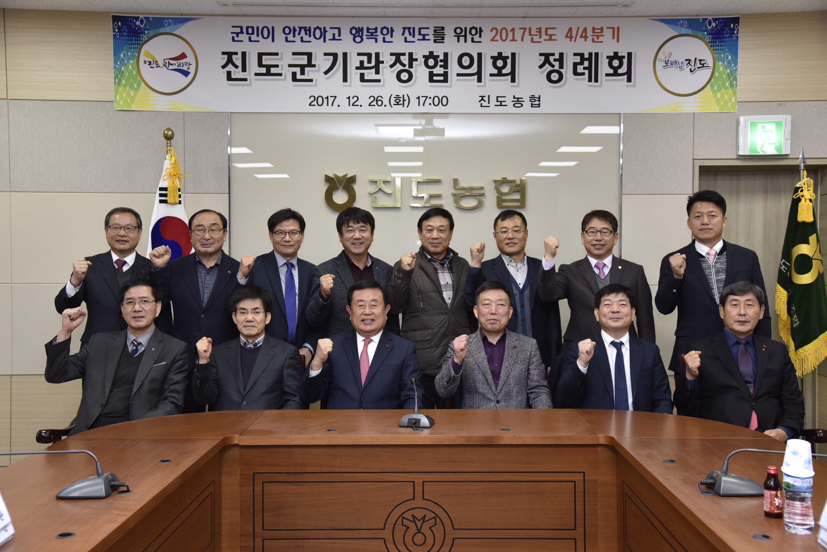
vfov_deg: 35.1
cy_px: 276
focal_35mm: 38
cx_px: 414
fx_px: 873
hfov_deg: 50.7
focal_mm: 38
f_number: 5
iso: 800
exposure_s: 1/125
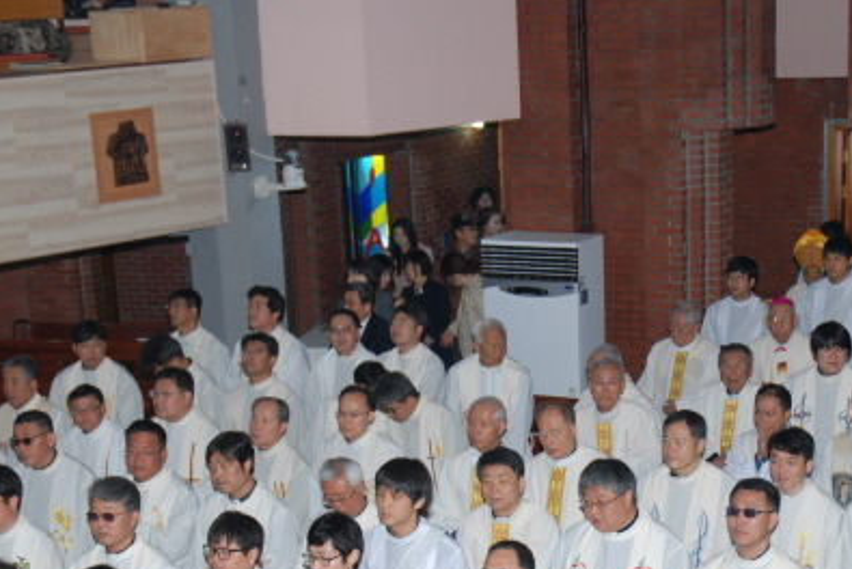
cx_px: 531
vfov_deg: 18.2
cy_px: 516
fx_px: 1750
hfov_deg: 27.3
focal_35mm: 74
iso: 400
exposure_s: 1/60
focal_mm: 27
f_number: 5.6
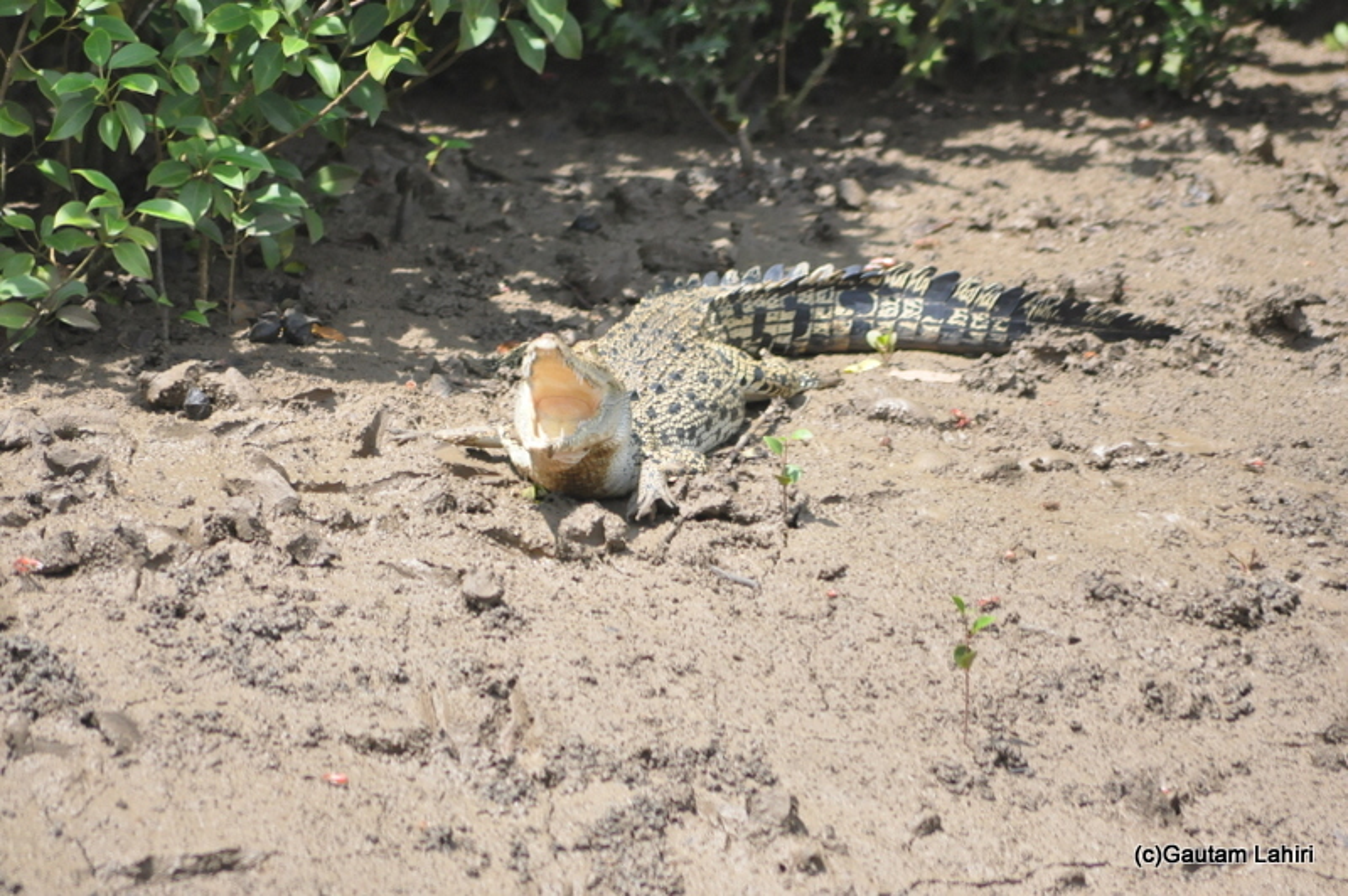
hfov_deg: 4.6
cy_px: 448
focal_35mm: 450
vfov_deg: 3.0
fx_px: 16836
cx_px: 674
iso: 1250
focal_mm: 300
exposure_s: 1/2000
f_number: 5.6
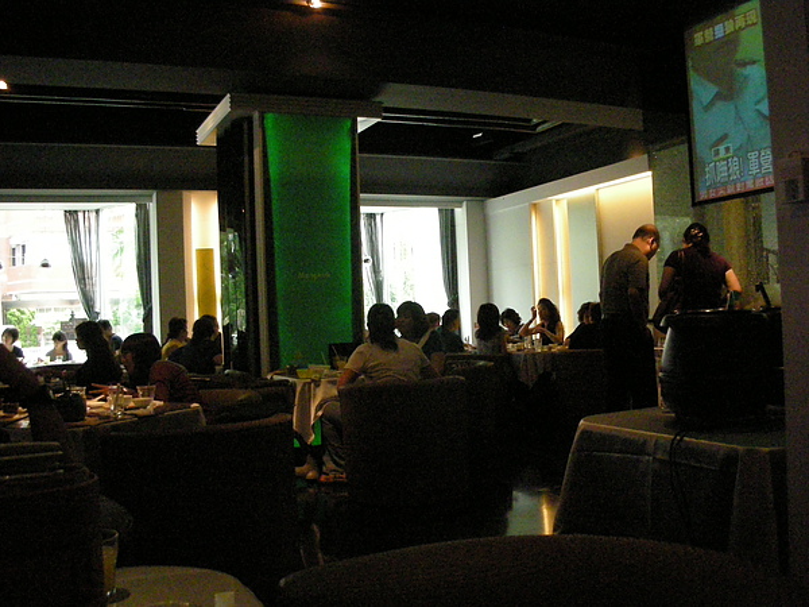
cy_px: 304
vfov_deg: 40.7
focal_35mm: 35
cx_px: 404
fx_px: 818
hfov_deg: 52.6
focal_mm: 5.8
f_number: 2.8
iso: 735
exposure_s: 1/128
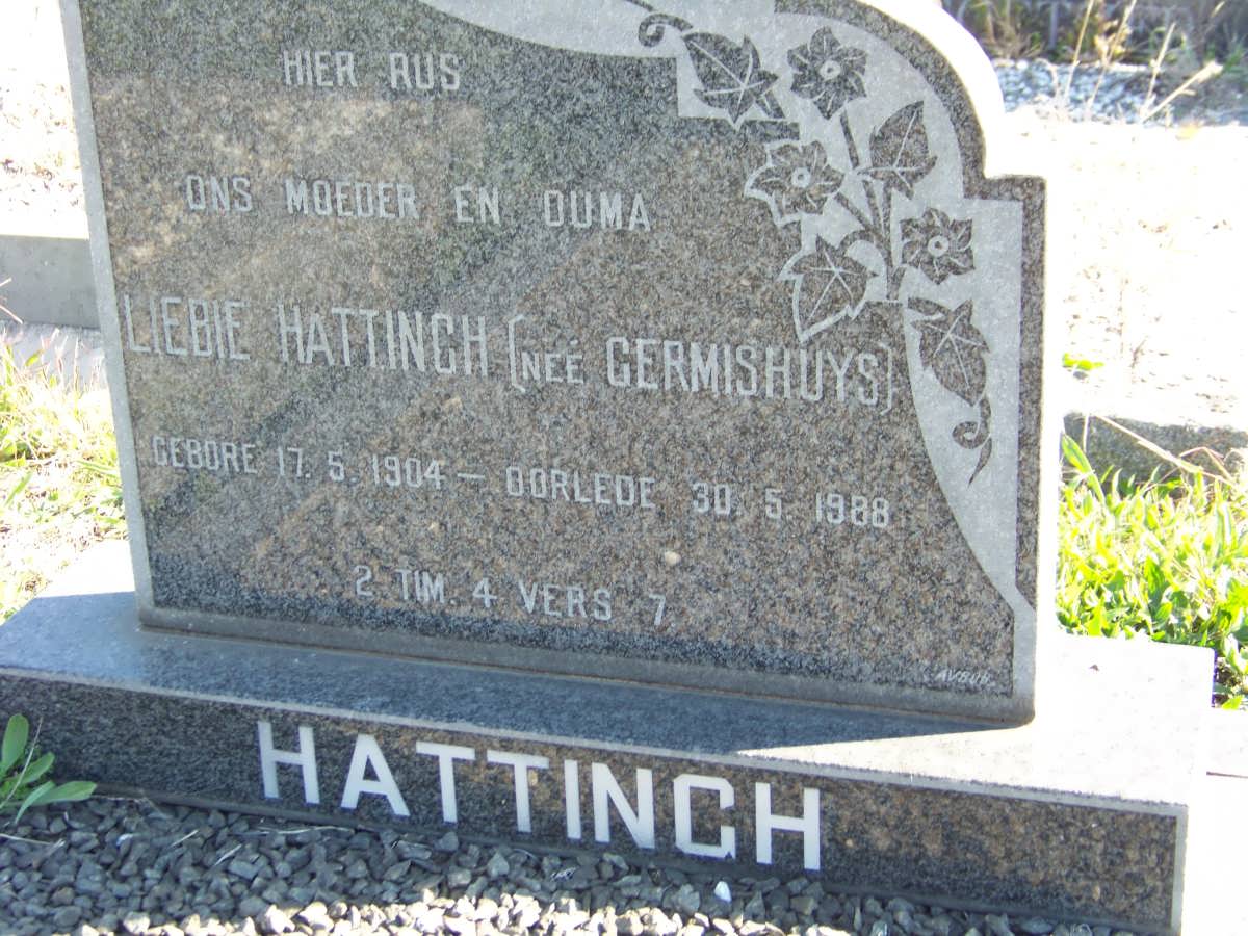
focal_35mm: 62
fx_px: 2235
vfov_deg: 23.7
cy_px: 468
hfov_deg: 31.2
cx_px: 624
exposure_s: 1/80
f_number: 3.2
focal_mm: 10.5
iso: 64
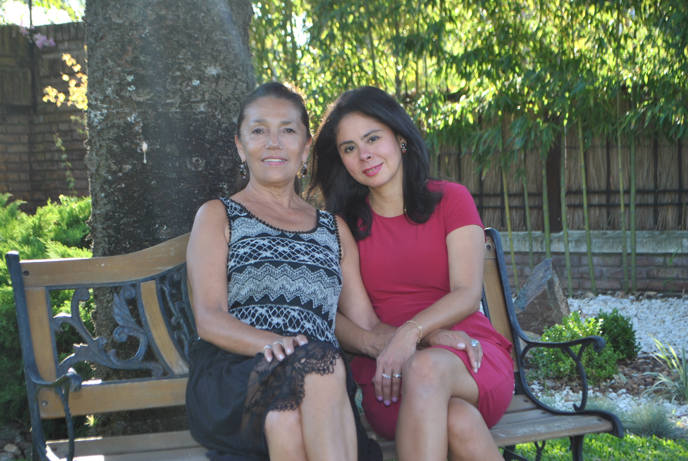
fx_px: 1579
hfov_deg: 24.6
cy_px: 230
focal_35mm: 82
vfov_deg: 16.6
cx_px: 344
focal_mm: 55
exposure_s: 1/80
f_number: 5.6
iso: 200
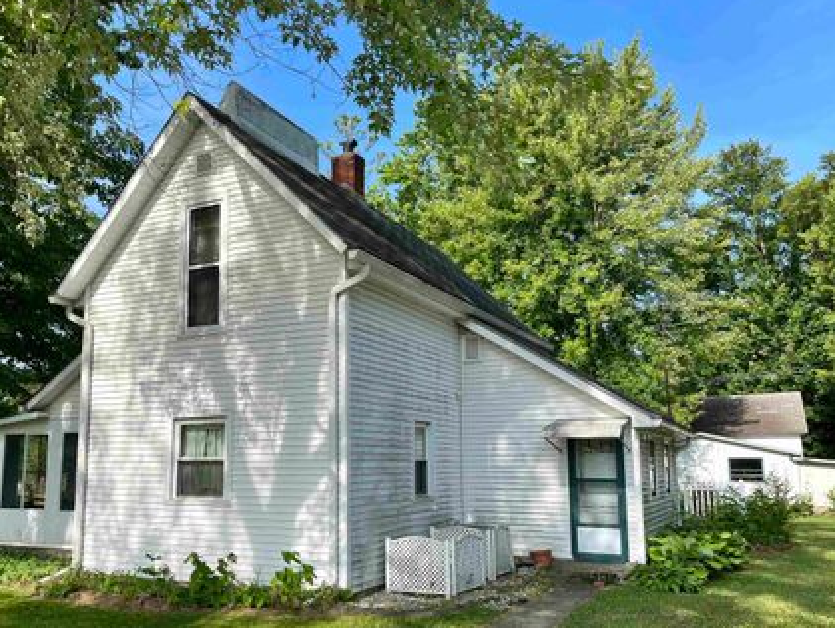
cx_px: 369
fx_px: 748
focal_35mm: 31
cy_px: 348
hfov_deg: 58.2
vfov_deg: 45.4
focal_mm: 5.1
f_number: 1.6
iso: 50
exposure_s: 1/2179
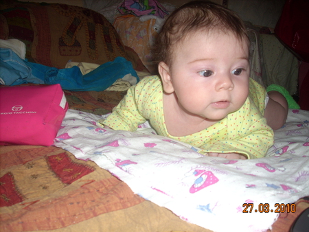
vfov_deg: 38.7
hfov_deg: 50.1
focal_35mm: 37
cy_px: 116
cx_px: 154
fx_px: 330
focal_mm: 6.2
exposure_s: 1/60
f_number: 2.8
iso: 64
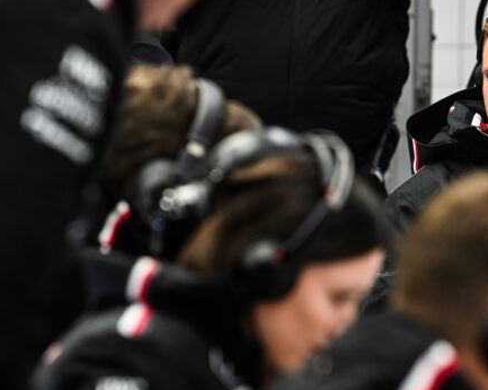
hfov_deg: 6.4
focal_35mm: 302
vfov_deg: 5.1
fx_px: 4360
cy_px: 186
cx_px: 363
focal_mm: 200
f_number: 4.5
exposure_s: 1/250
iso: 3200
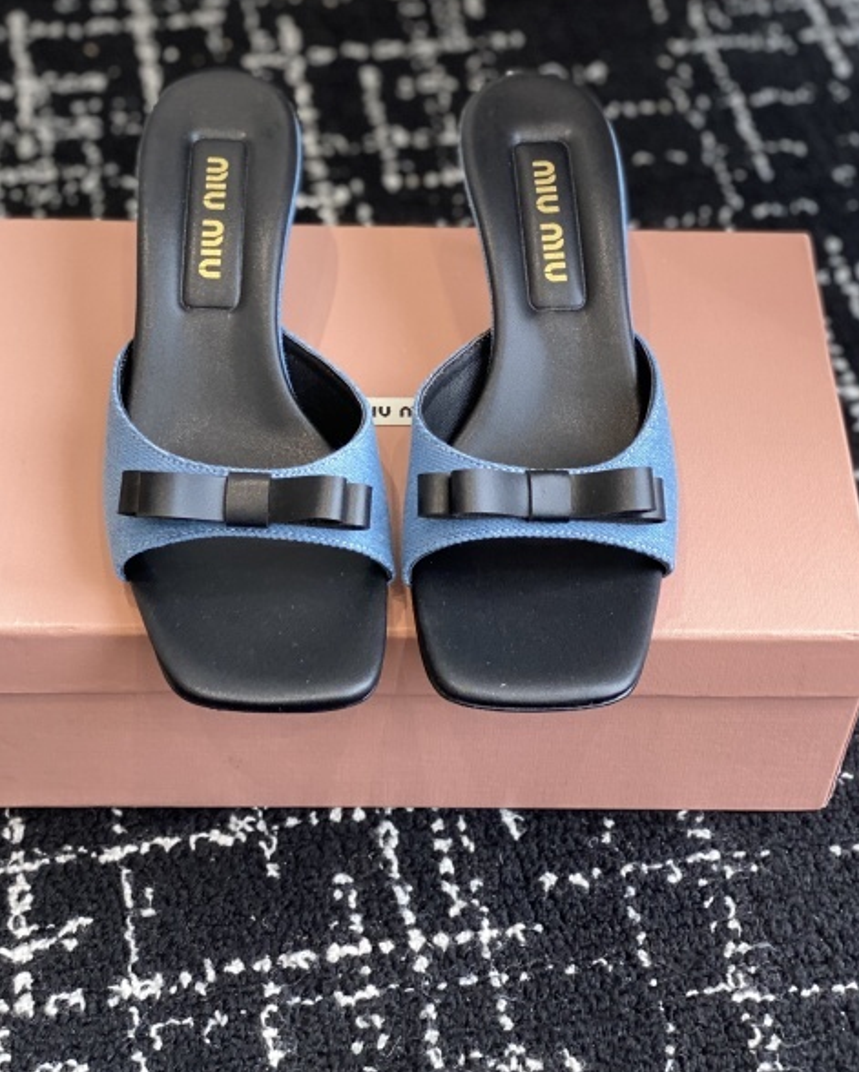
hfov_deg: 22.2
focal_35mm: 69
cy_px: 359
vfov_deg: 27.3
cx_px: 387
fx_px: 2191
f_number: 2
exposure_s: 1/122
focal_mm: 6
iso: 80
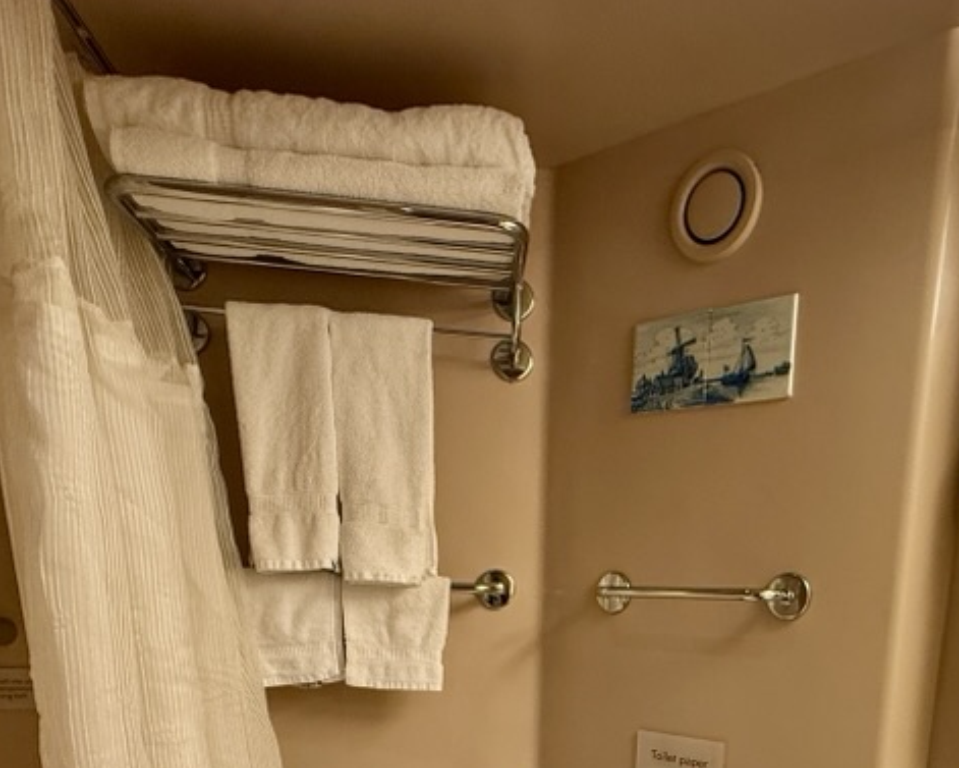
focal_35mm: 29
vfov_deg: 43.7
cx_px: 607
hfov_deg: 59.6
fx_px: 823
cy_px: 746
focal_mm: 2.22
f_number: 2.2
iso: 250
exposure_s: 1/120
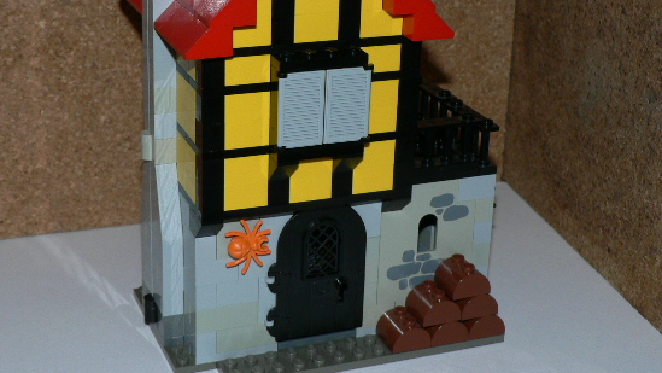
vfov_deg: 18.2
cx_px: 279
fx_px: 1159
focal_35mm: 66
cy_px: 106
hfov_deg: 31.8
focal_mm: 8.7
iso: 80
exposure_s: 1/80
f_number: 4
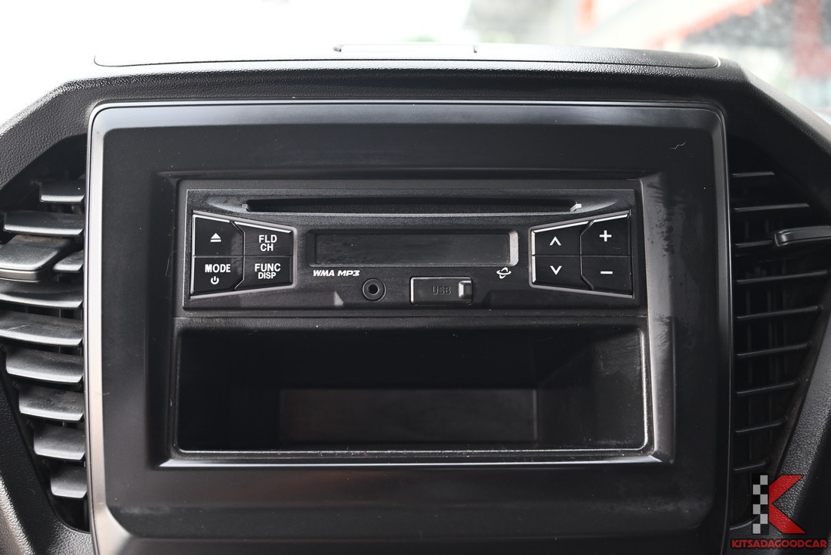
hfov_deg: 49.5
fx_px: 900
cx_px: 416
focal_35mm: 39
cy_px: 278
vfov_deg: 34.2
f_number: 5.6
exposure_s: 1/60
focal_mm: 39
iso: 560
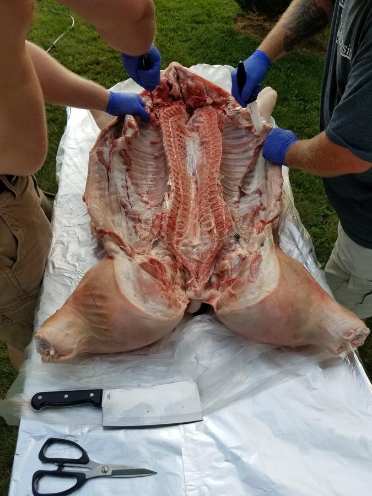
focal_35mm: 26
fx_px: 373
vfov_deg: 67.3
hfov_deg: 53.1
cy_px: 248
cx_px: 186
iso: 50
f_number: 1.7
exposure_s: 1/188
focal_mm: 4.25
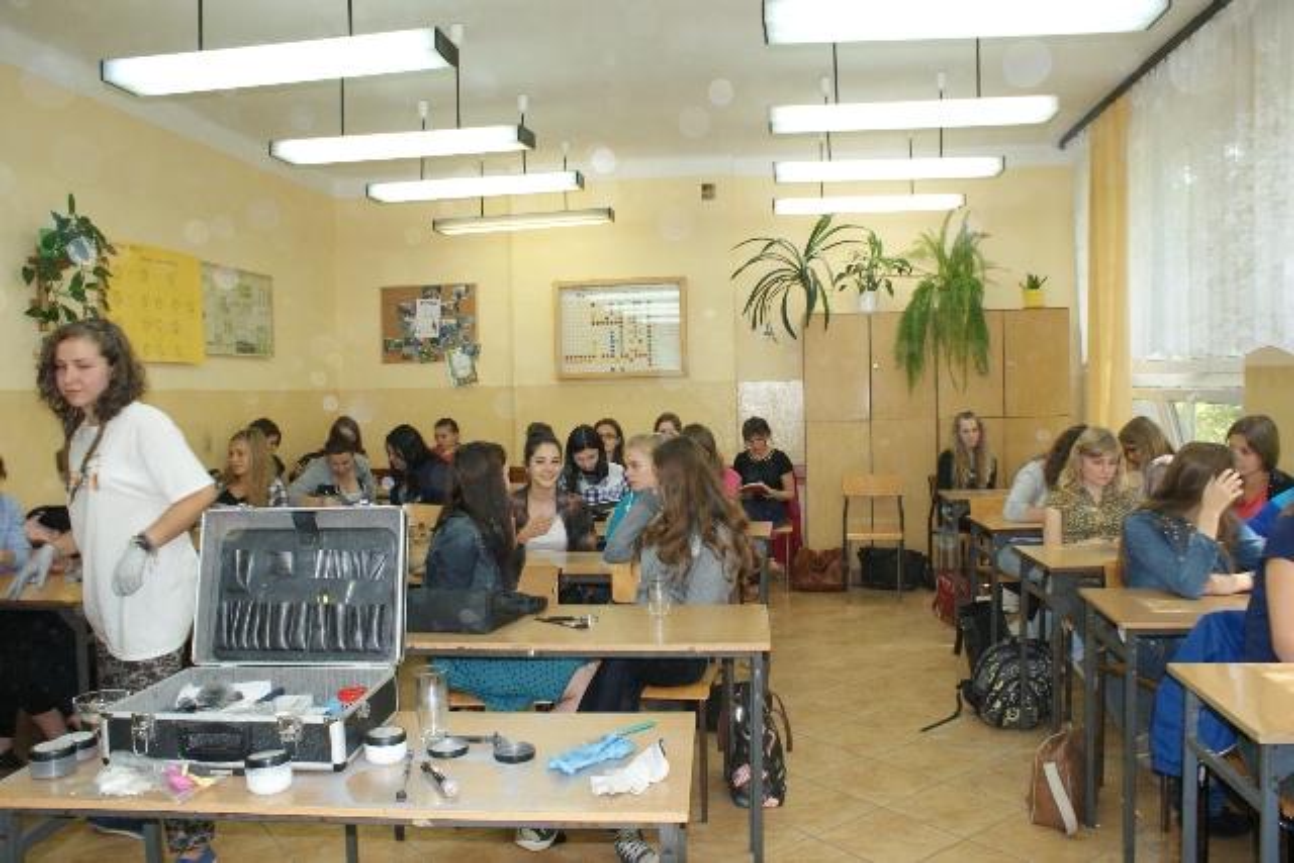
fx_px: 971
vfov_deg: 48.0
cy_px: 432
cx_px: 647
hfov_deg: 67.4
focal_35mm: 27
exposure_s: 1/80
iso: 400
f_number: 5.6
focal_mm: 18
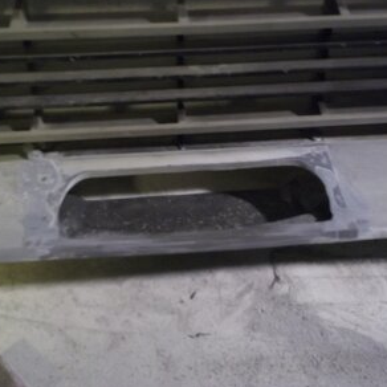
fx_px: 582
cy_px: 191
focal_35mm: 46
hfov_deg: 36.8
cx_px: 182
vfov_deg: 36.8
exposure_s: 1/8
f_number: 4.5
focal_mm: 6.3
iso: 320
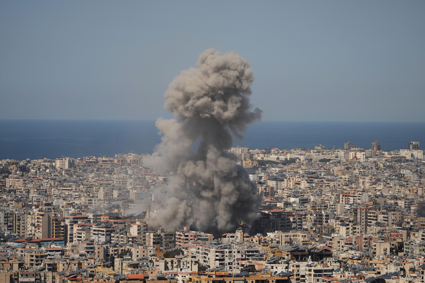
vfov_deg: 8.5
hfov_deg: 12.7
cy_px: 142
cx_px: 212
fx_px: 1913
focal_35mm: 162
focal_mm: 162
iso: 250
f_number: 5.6
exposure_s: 1/3200
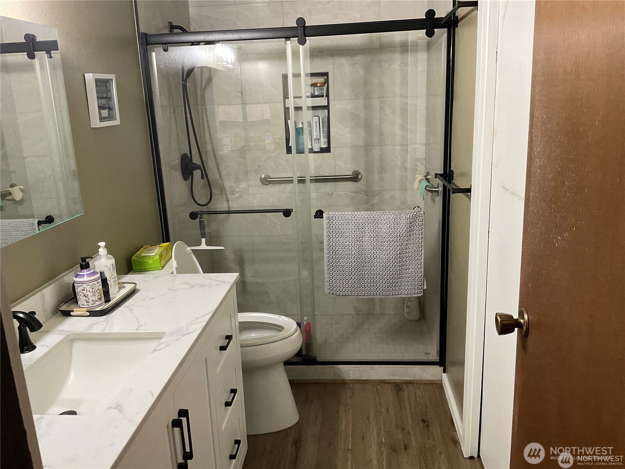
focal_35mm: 29
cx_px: 312
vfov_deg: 48.2
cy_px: 234
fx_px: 524
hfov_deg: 61.7
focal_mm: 3
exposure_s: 1/60
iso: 200
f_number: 1.8
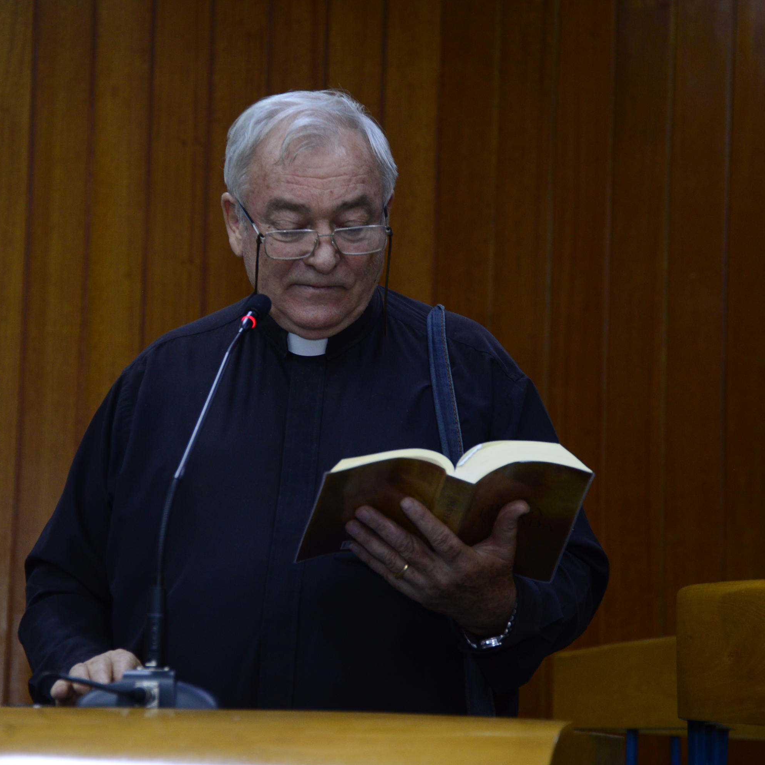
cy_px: 385
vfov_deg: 13.3
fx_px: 3275
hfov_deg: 13.3
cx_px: 280
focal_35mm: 131
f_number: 5.6
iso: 1600
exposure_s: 1/60
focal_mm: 102
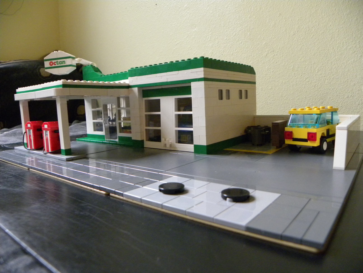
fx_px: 273
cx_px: 182
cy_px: 136
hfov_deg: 67.3
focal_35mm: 26
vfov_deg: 53.1
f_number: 2.8
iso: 400
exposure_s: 1/93.2
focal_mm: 4.6
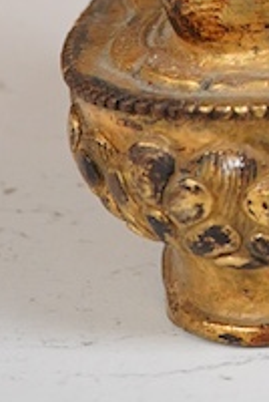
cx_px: 454
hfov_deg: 6.7
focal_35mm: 202
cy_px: -382
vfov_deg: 9.5
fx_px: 2256
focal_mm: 30
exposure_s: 1/125
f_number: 7.1
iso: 1250
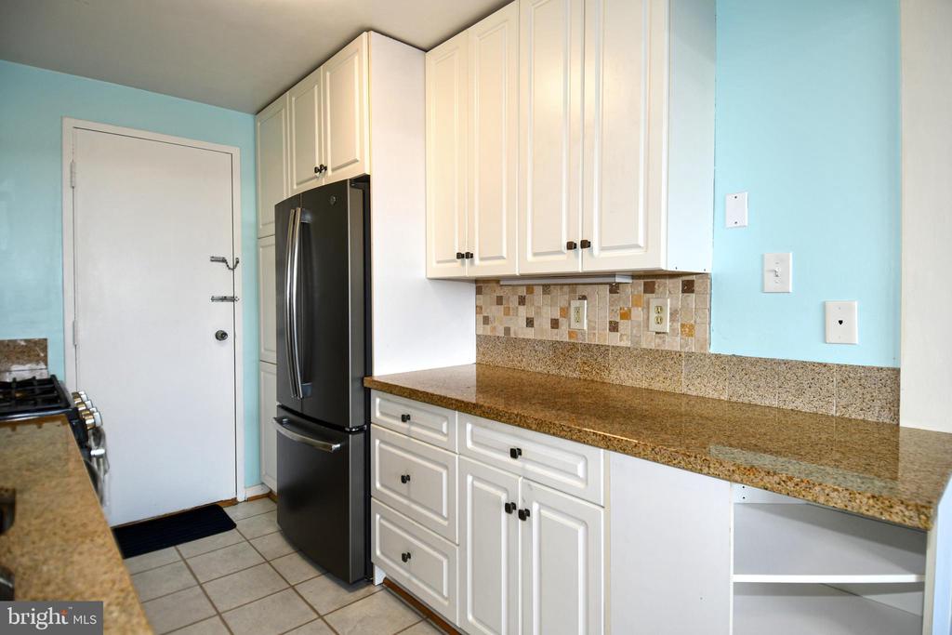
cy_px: 318
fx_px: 476
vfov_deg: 67.4
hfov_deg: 90.0
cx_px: 476
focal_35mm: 18
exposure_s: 1/60
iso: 200
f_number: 4
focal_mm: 12
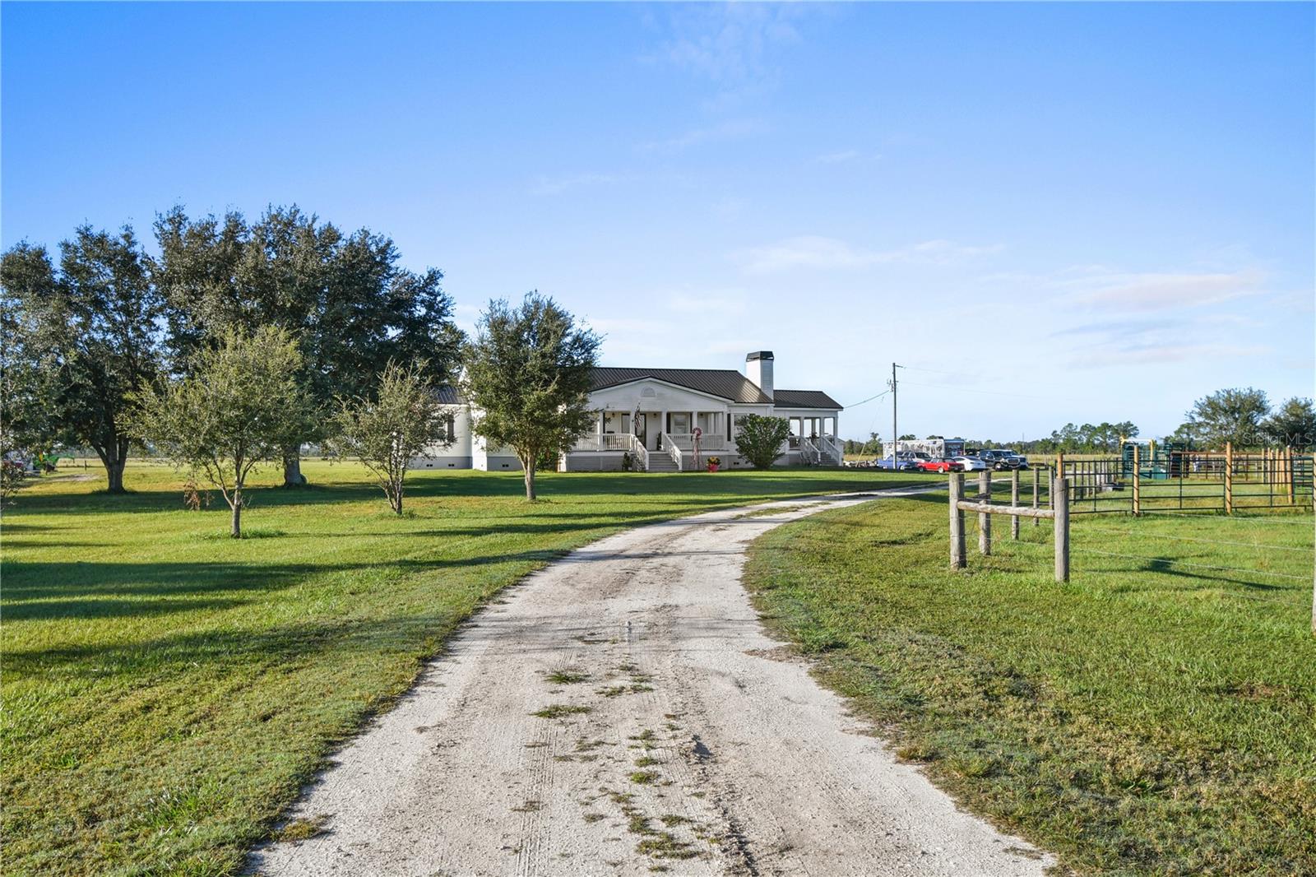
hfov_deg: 61.9
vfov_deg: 43.6
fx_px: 1096
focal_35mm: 30
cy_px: 438
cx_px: 658
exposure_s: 1/320
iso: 100
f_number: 7.1
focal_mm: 20
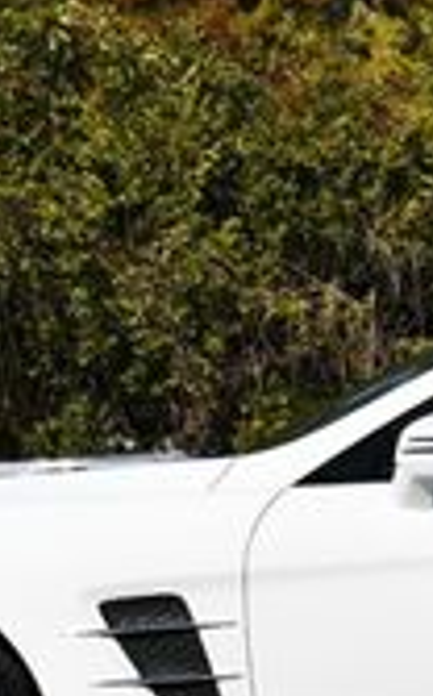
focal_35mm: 227
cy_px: 242
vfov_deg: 9.2
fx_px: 4297
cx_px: 587
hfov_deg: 5.7
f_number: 10
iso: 100
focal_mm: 29
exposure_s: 1/400
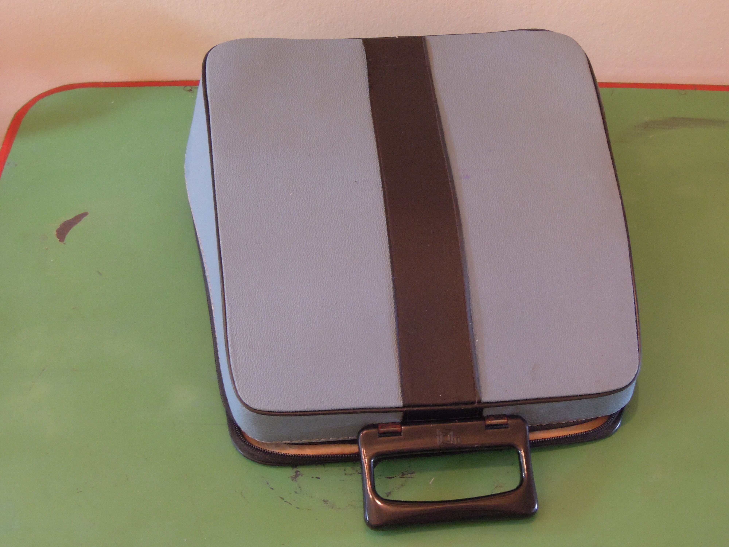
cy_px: 274
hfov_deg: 34.9
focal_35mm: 55
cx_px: 364
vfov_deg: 26.6
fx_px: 1158
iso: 800
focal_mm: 9.9
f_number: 4
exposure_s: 1/13
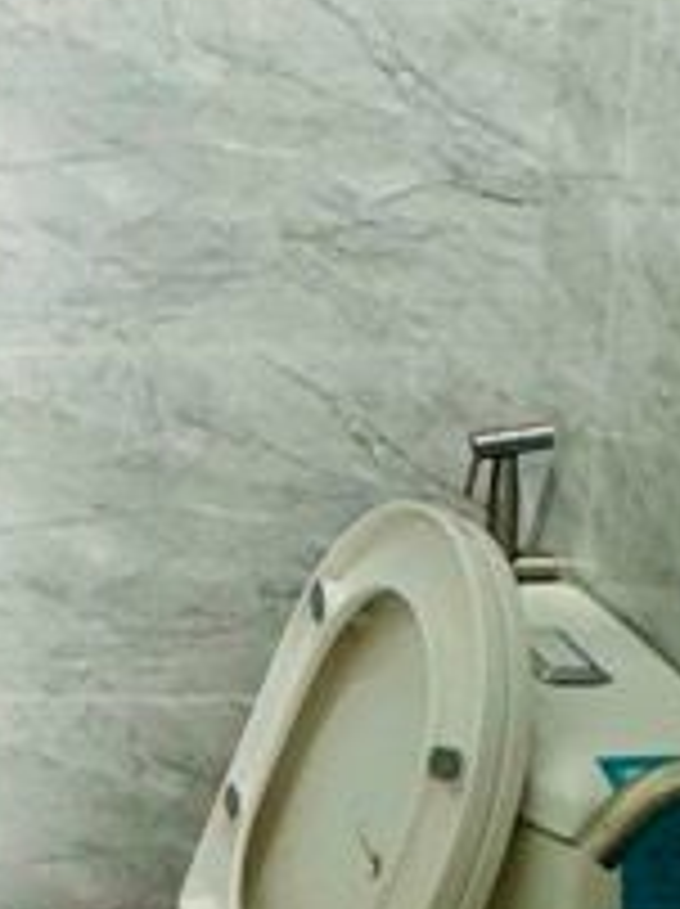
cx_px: -275
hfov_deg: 18.7
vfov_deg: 27.2
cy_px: 288
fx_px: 1864
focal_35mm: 71
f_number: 2.2
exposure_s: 1/50
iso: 400
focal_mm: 2.22
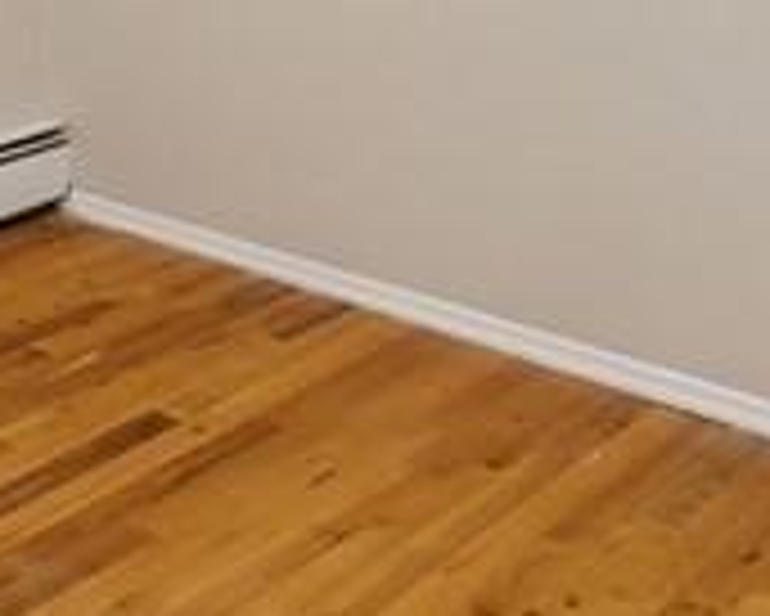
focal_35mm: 69
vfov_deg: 19.3
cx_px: -441
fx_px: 1573
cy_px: -315
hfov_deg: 21.9
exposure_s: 1/250
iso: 400
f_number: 8
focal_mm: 14
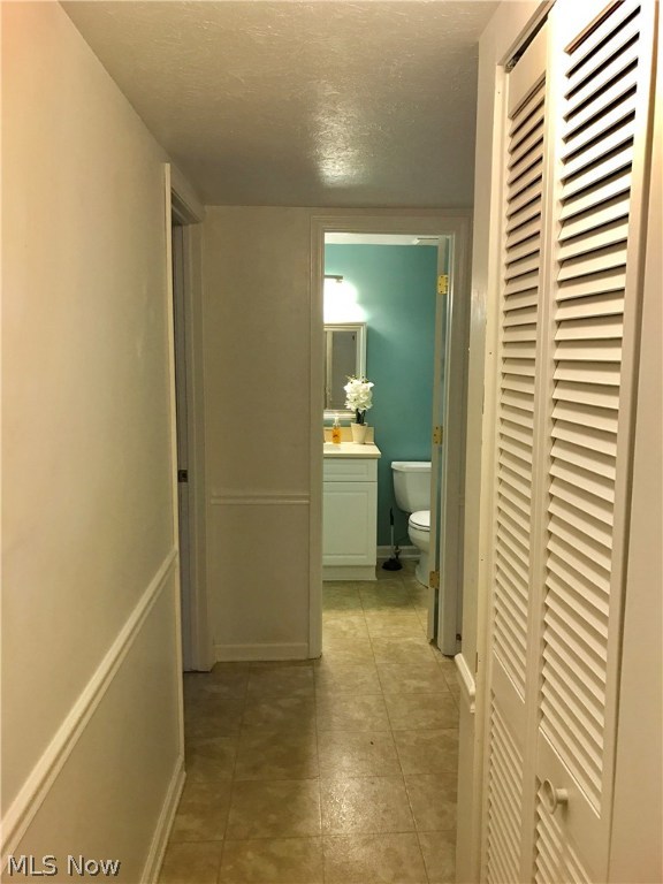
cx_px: 332
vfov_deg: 63.4
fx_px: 715
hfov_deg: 49.7
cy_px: 442
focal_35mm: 28
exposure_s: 1/30
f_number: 1.8
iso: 40
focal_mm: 3.99
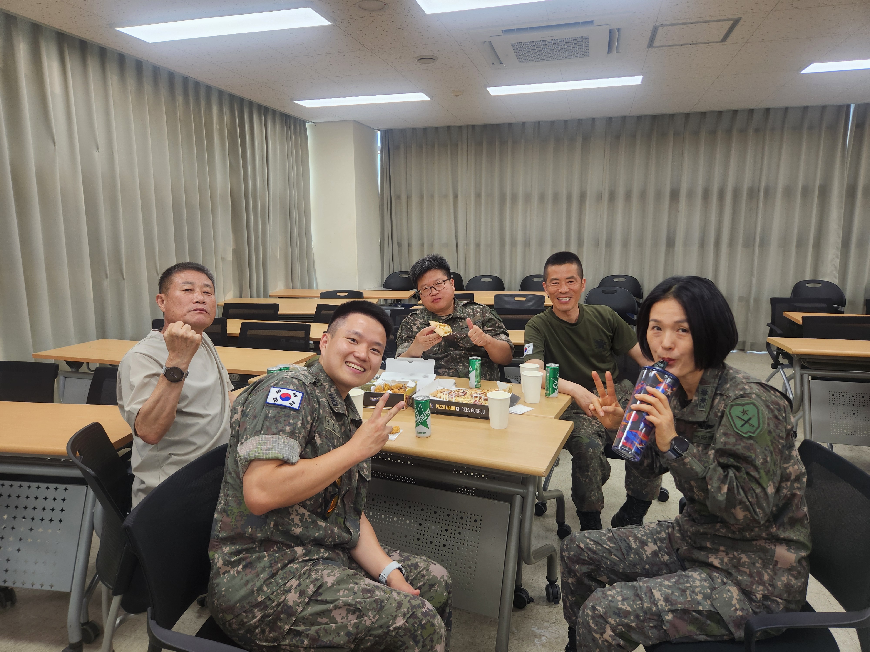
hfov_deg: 73.9
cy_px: 326
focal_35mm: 23
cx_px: 435
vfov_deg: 58.9
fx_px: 578
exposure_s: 1/120
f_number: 1.8
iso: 80
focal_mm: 5.4
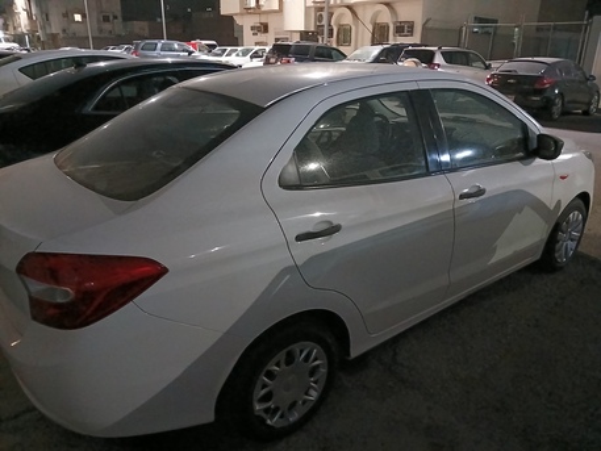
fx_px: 452
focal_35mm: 26
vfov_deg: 53.1
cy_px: 226
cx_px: 300
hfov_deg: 67.3
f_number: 1.8
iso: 2500
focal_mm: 3.98
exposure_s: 1/10
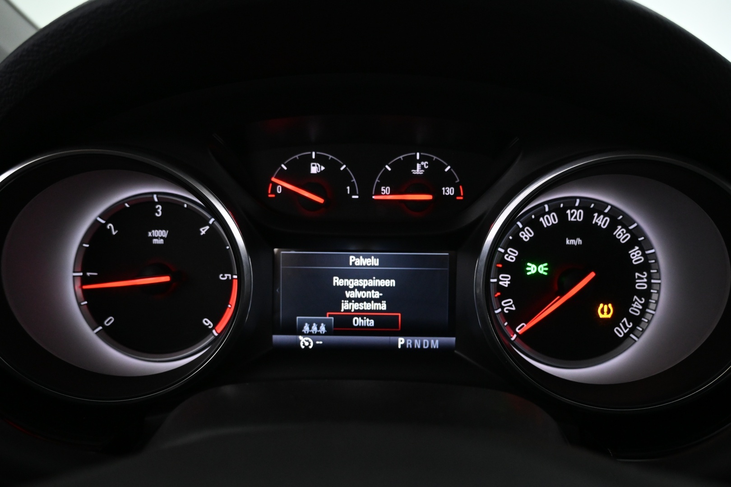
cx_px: 366
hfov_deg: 63.2
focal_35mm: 29
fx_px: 594
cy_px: 244
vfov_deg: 44.6
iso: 2200
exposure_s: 1/30
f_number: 3.8
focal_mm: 19.5
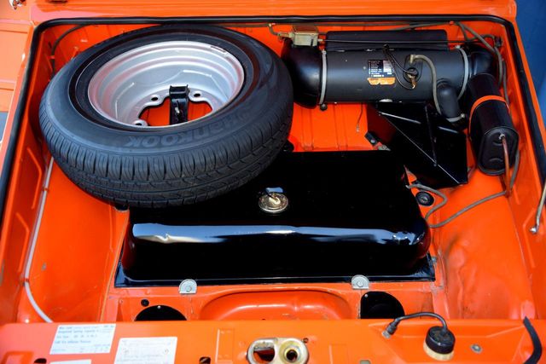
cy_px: 182
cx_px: 273
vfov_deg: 48.0
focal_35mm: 27
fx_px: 410
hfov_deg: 67.4
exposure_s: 1/100
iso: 800
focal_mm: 18
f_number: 5
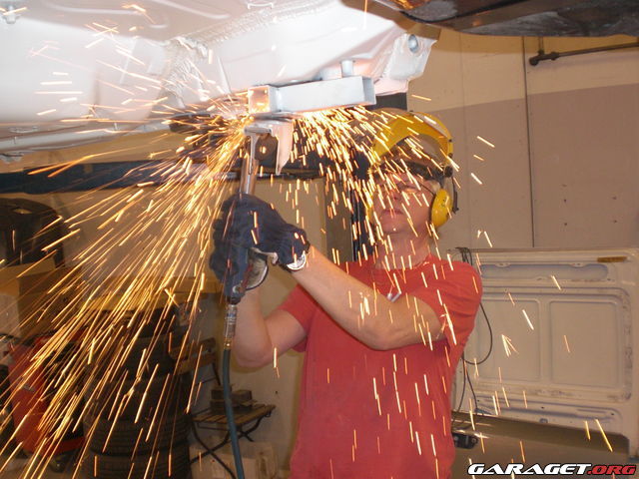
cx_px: 320
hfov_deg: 51.4
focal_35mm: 36
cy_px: 240
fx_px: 665
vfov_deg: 39.7
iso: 200
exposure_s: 1/60
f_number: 3.1
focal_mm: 6.3
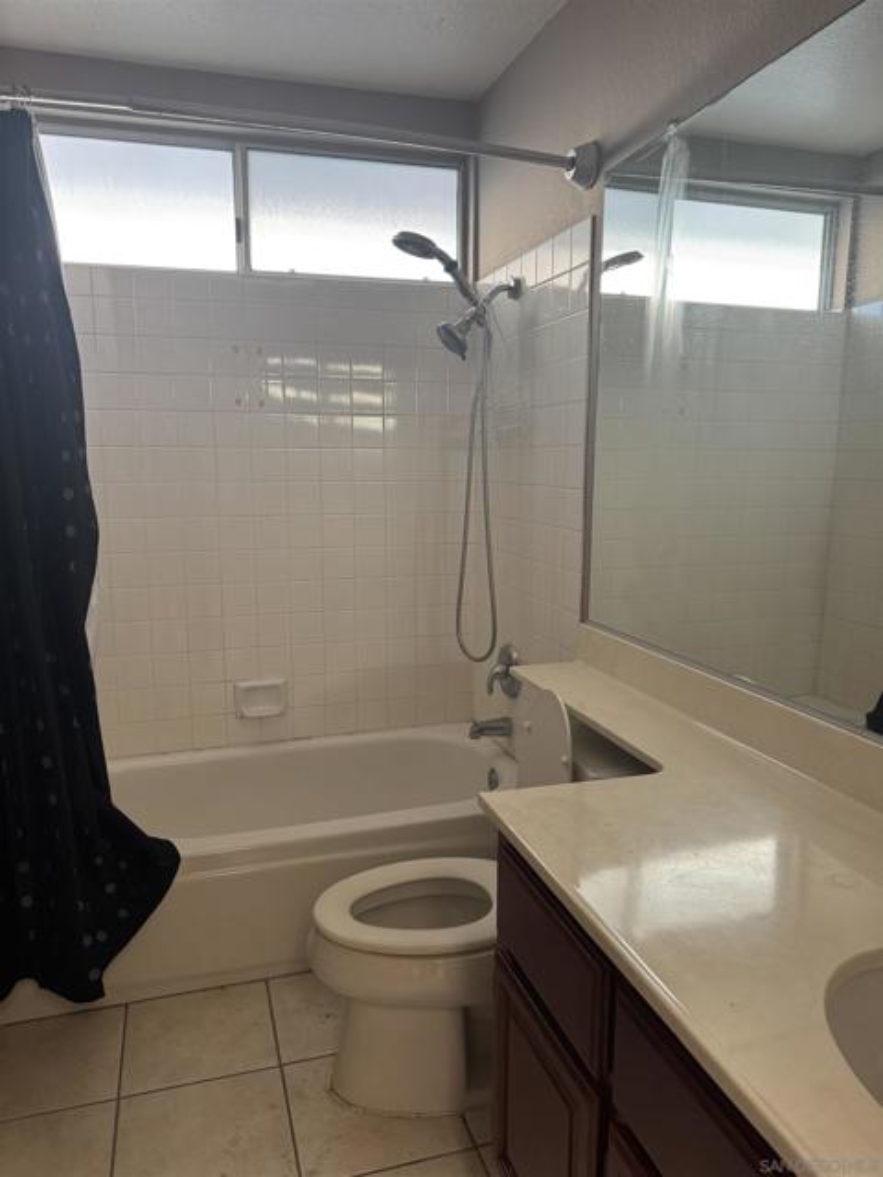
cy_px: 588
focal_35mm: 24
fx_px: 816
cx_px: 442
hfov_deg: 56.8
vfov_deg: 71.6
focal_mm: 6.76
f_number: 1.78
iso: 200
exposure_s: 1/101
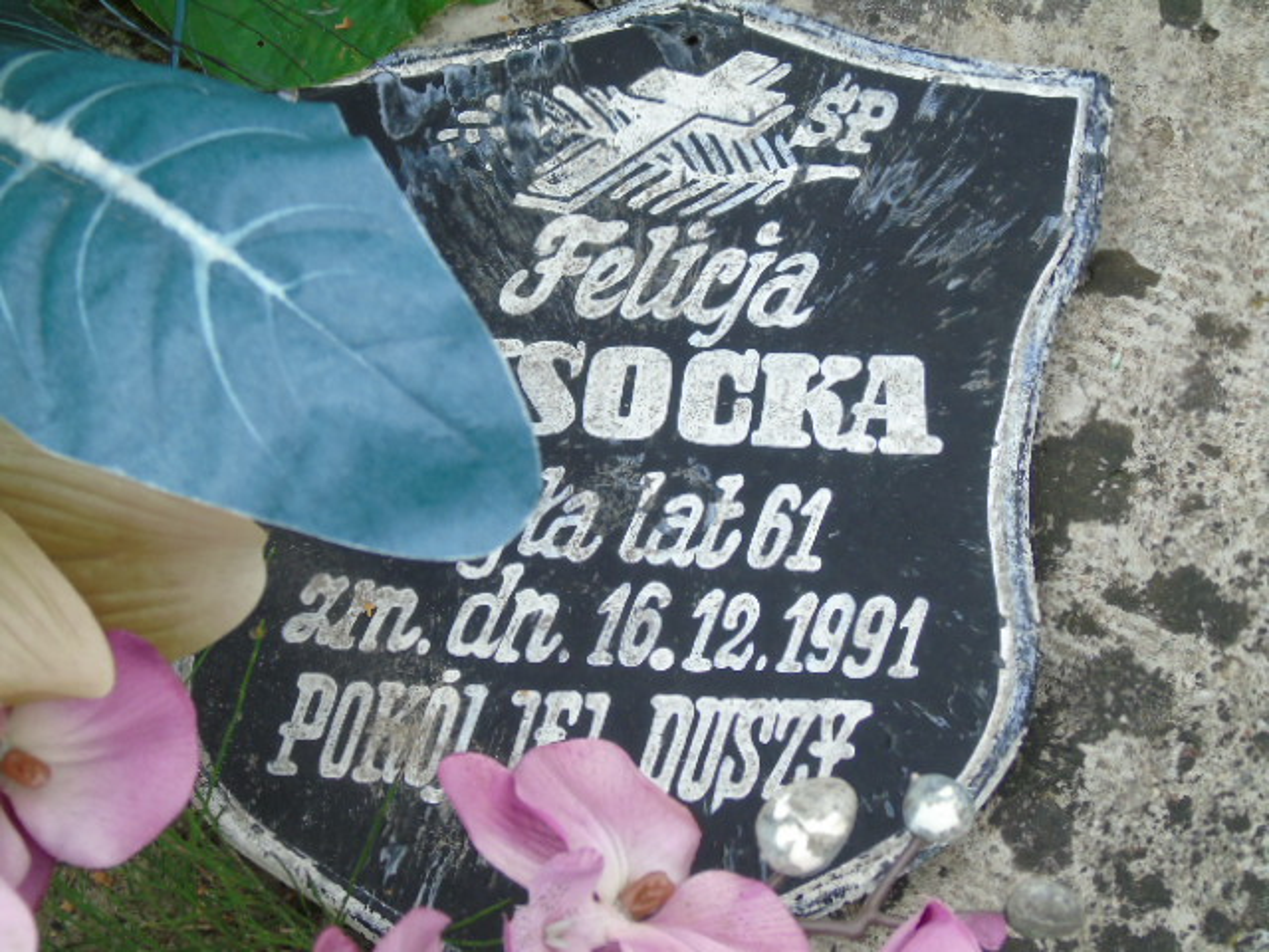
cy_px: 476
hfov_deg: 12.2
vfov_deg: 9.2
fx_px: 5939
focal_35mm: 162
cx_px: 634
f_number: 4.9
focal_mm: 29
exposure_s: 1/125
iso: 200
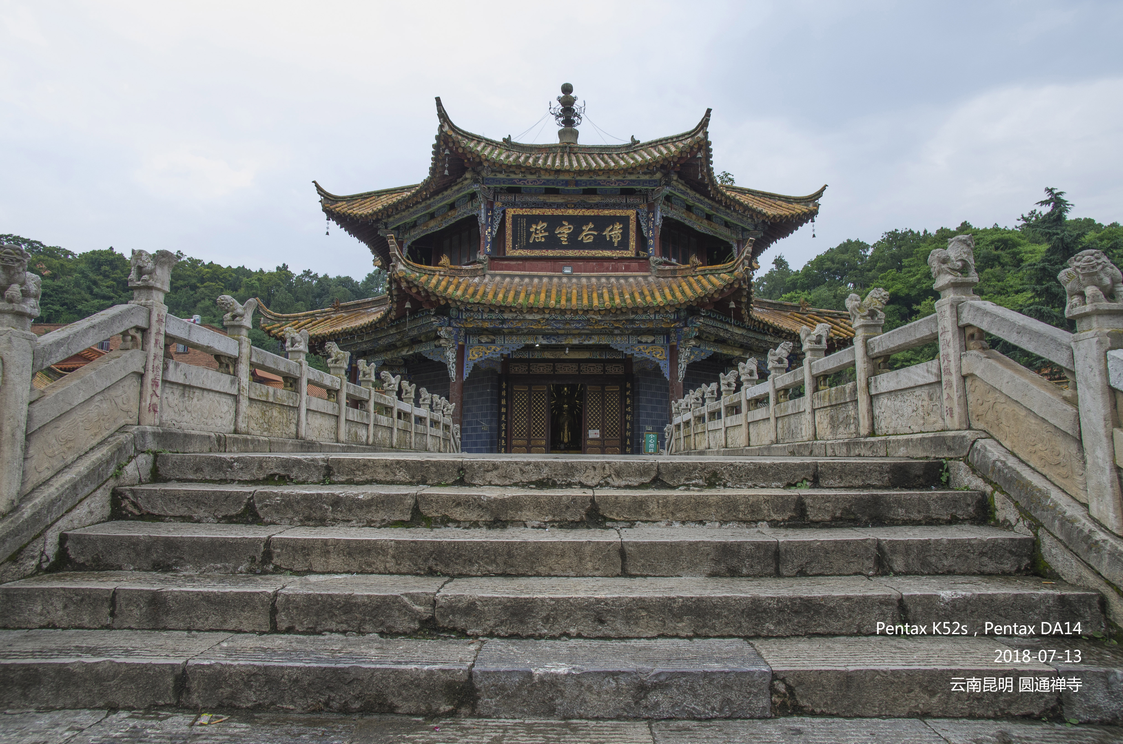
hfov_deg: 81.3
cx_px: 562
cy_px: 372
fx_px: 654
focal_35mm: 21
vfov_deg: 59.3
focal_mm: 14
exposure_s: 1/100
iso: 250
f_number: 10
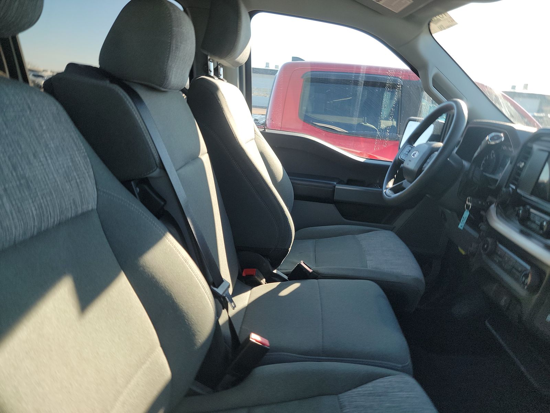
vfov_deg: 56.8
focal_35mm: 24
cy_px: 206
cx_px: 275
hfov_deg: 71.6
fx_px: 381
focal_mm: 6.7
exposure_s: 1/119
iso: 61
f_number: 1.8
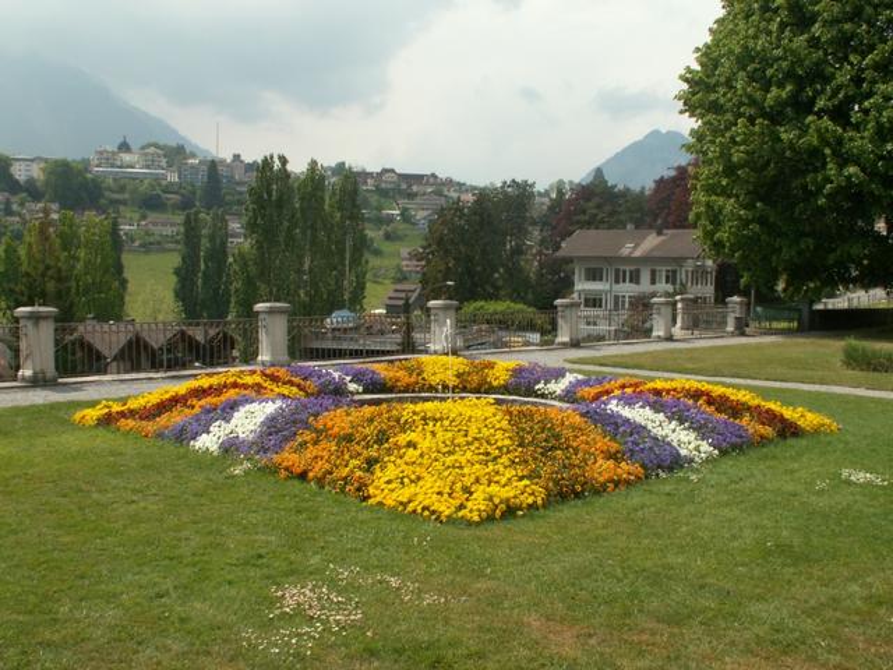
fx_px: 903
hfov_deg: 52.6
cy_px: 335
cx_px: 446
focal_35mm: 35
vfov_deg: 40.7
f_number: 7.1
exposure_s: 1/200
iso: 50
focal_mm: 5.86
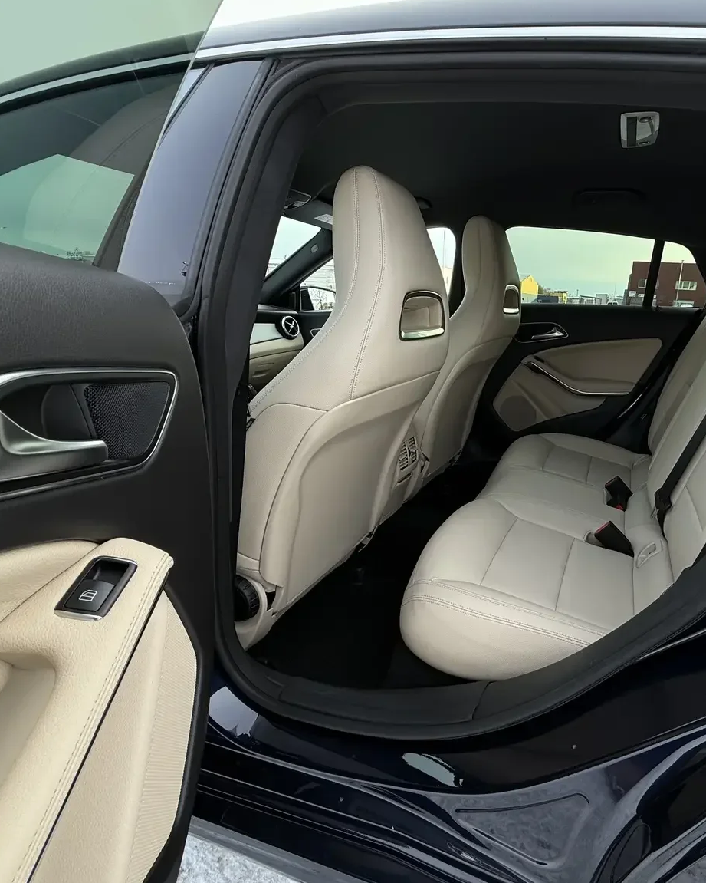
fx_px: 496
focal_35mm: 19
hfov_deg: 68.5
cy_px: 429
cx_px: 482
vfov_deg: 83.3
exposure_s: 1/100
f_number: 2.2
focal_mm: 2.22
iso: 64
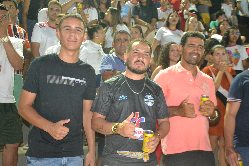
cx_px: 124
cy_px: 83
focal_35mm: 51
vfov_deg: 26.5
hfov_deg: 38.9
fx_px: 353
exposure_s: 1/60
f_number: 4.2
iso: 3200
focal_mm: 34
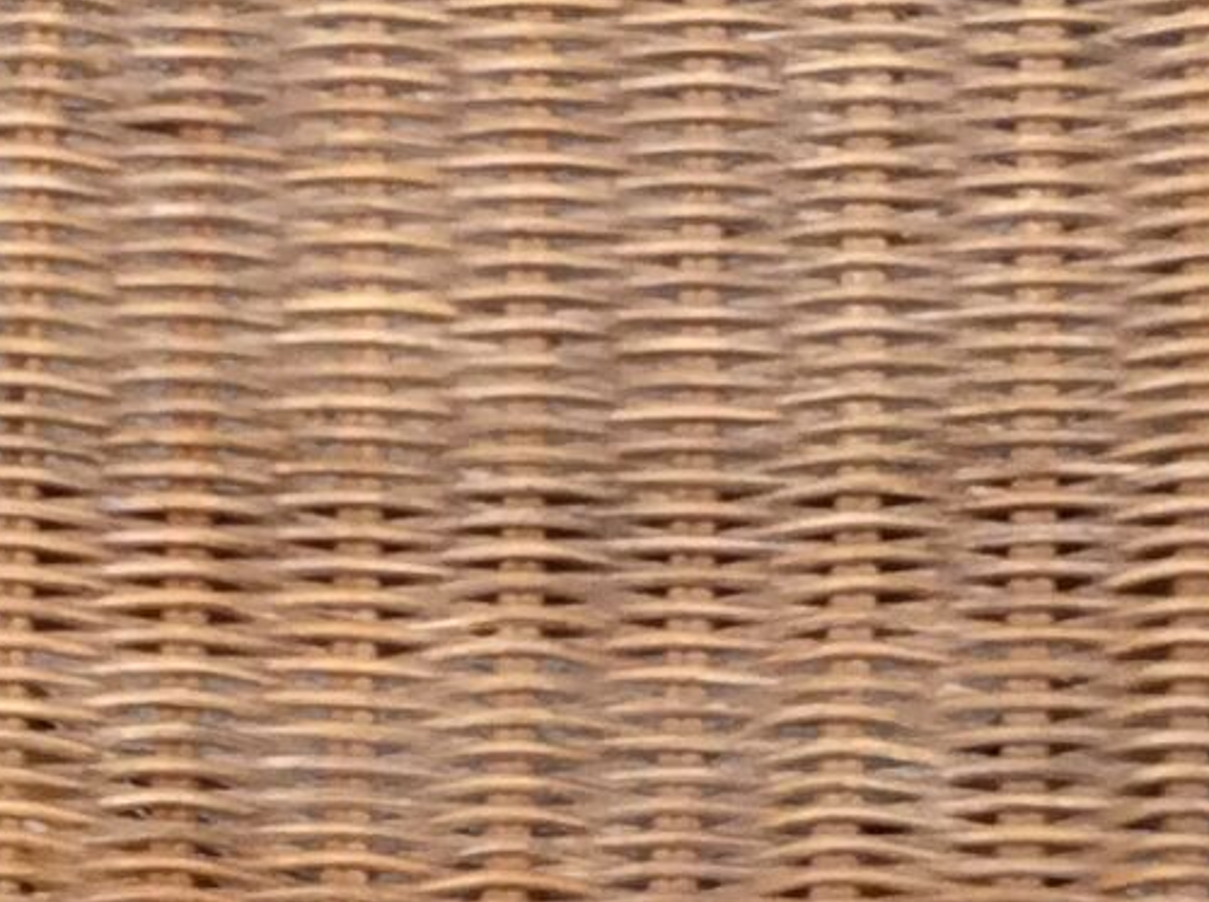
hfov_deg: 11.9
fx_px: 5787
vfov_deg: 8.9
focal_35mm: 166
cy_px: 389
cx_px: 314
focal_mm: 3.3
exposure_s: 1/227
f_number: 2.4
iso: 32
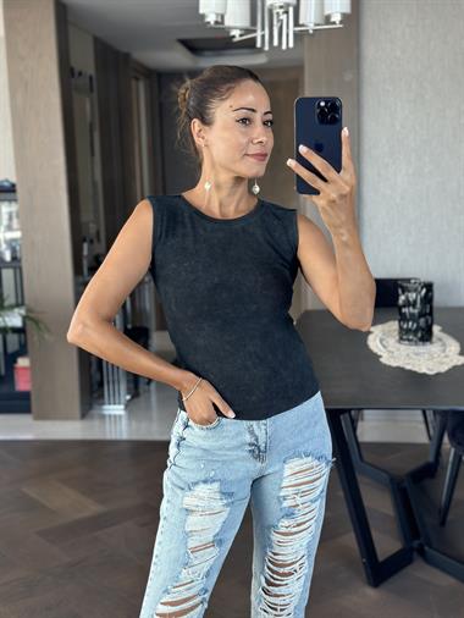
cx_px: 232
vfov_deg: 39.6
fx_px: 857
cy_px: 309
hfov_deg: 30.3
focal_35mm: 48
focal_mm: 6.86
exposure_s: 1/86
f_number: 1.78
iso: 125
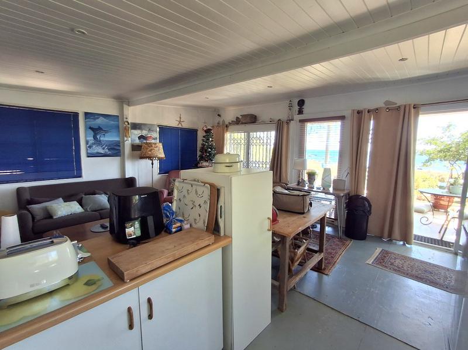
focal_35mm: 16
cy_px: 175
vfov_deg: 78.0
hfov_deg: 94.5
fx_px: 216
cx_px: 234
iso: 40
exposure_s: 1/100
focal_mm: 1.64
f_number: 2.2
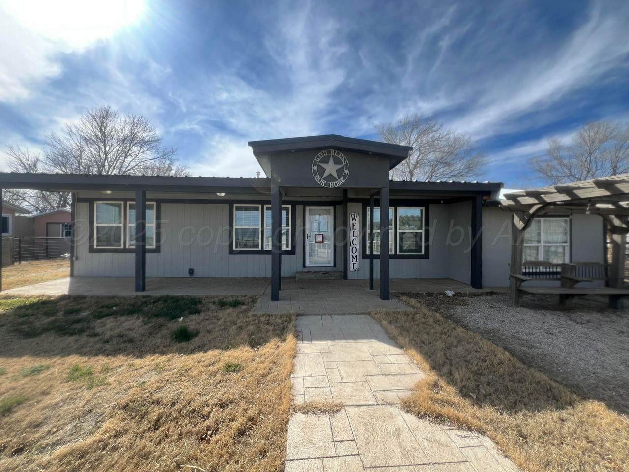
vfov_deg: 89.9
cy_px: 236
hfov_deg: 106.2
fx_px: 236
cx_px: 314
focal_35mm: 13
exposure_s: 1/723
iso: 32
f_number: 1.8
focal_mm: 1.57
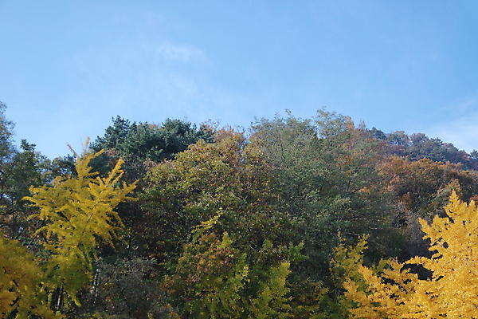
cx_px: 239
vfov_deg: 24.6
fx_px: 730
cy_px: 160
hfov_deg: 36.2
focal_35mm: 55
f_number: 5.6
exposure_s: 1/200
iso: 100
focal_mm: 36
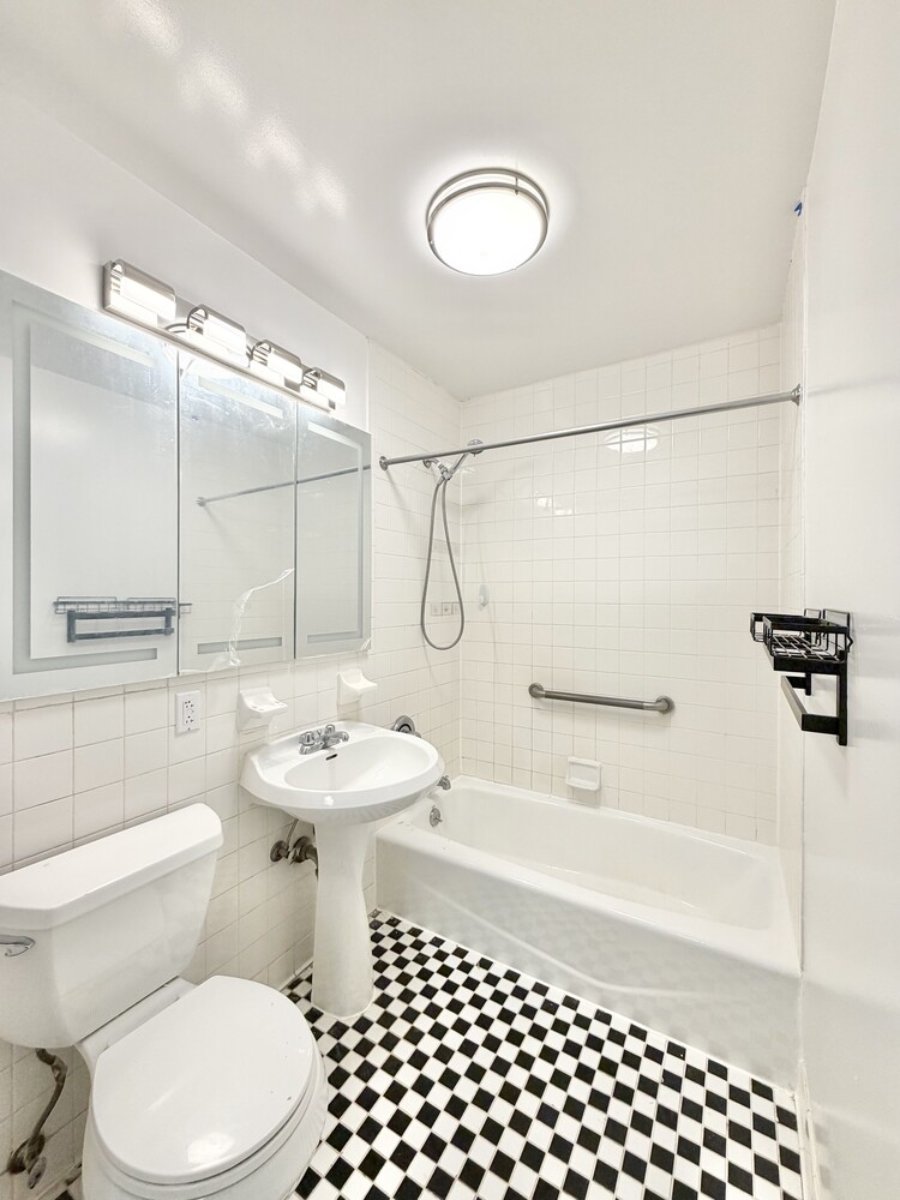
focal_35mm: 14
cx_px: 450
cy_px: 600
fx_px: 485
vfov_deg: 102.1
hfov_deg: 85.7
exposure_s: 1/120
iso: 125
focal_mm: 2.2
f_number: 2.2
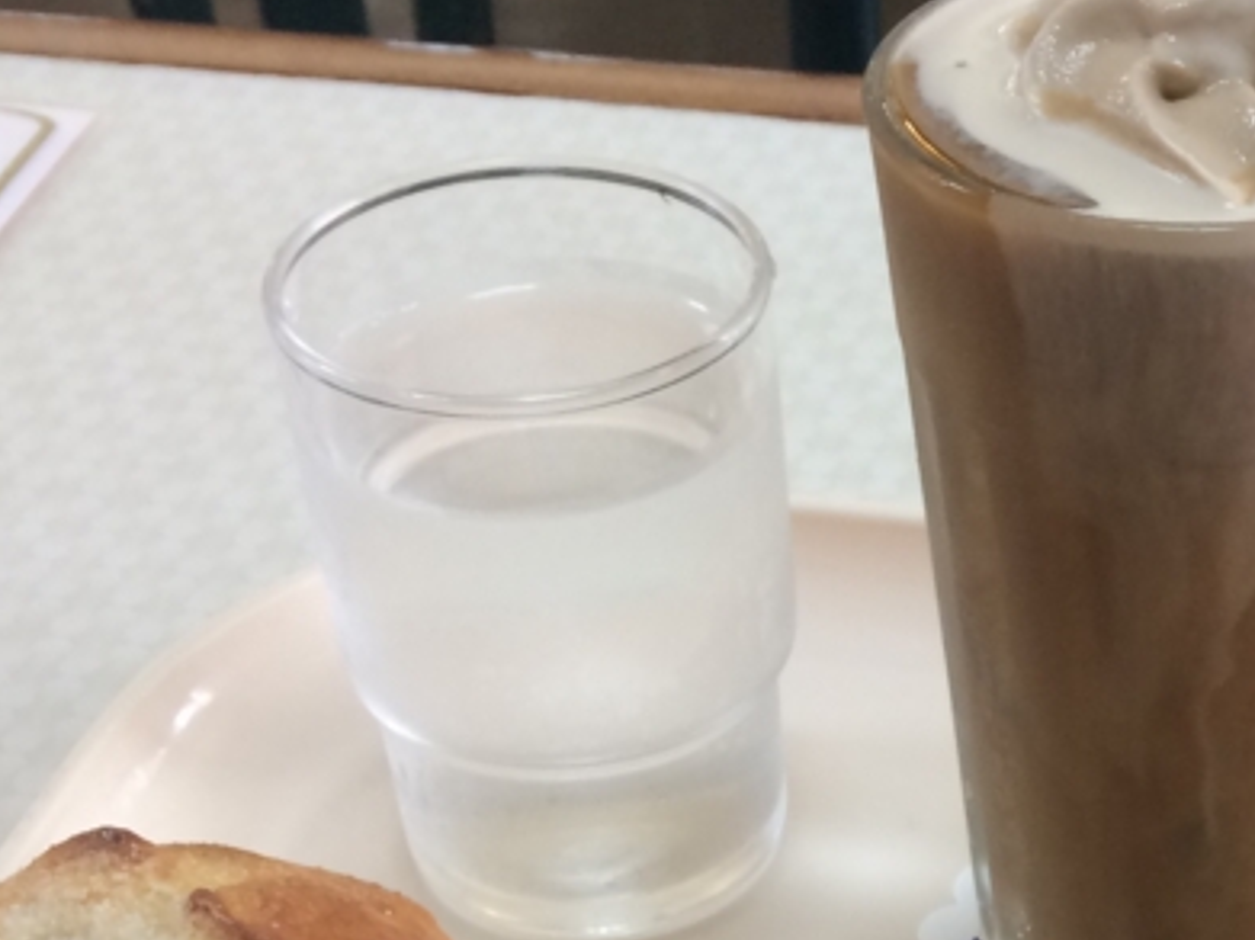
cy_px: 1084
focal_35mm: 76
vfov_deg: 18.5
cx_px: 1088
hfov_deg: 25.0
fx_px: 2755
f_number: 2.2
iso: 40
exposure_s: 1/33
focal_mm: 4.15
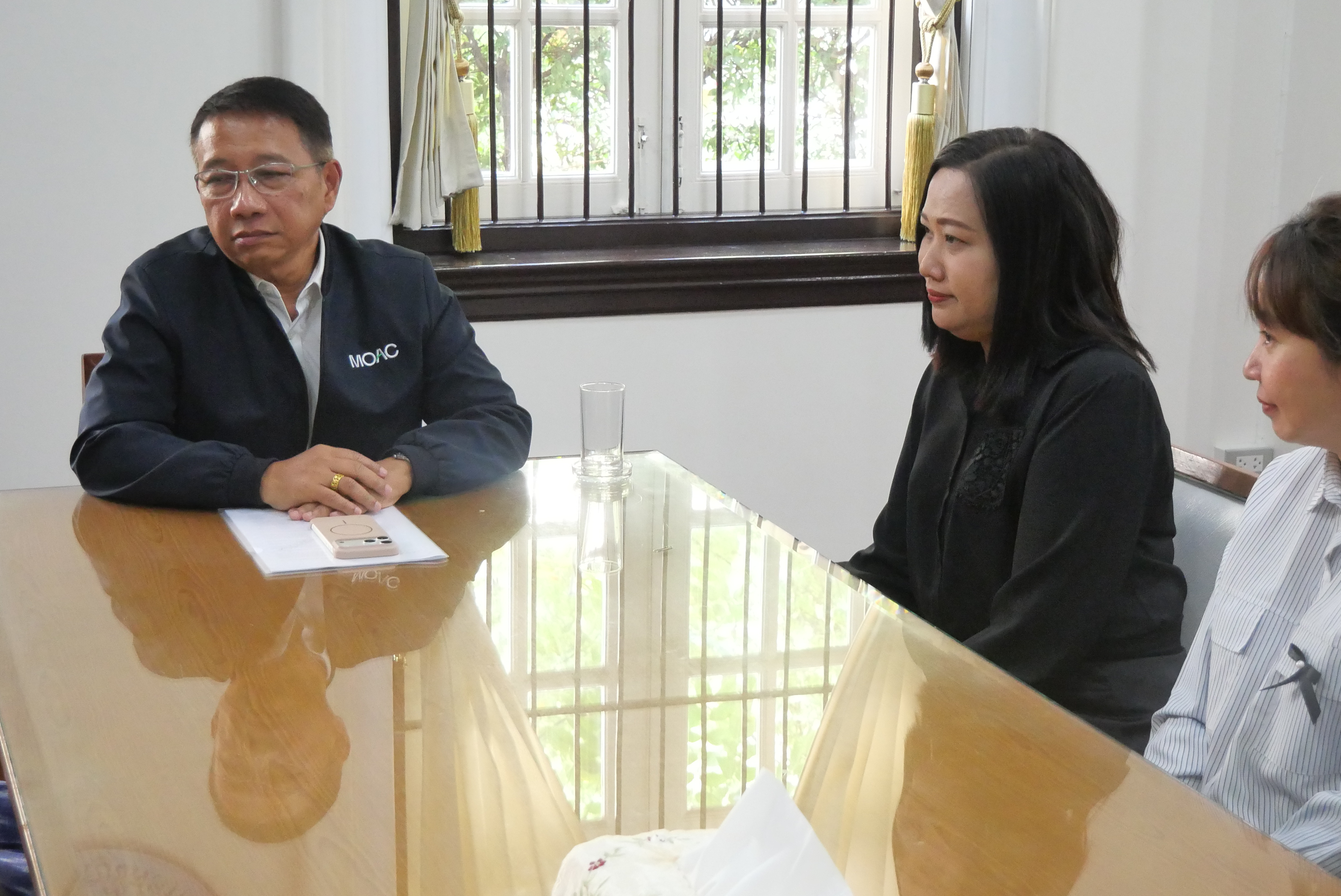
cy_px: 437
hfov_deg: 33.9
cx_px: 742
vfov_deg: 23.0
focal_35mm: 59
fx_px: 2199
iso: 3200
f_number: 4.3
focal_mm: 23
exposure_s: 1/100
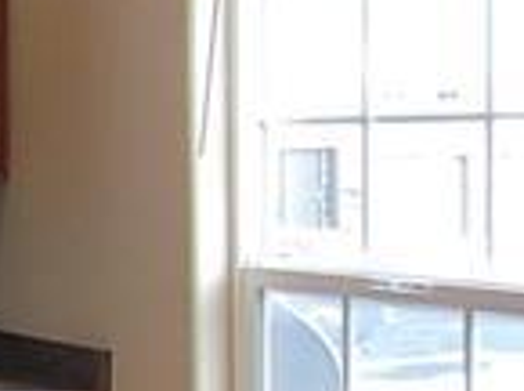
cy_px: 186
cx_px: -950
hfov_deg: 12.3
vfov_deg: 16.0
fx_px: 1389
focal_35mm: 92
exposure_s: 1/60
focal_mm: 2.2
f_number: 2.2
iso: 50
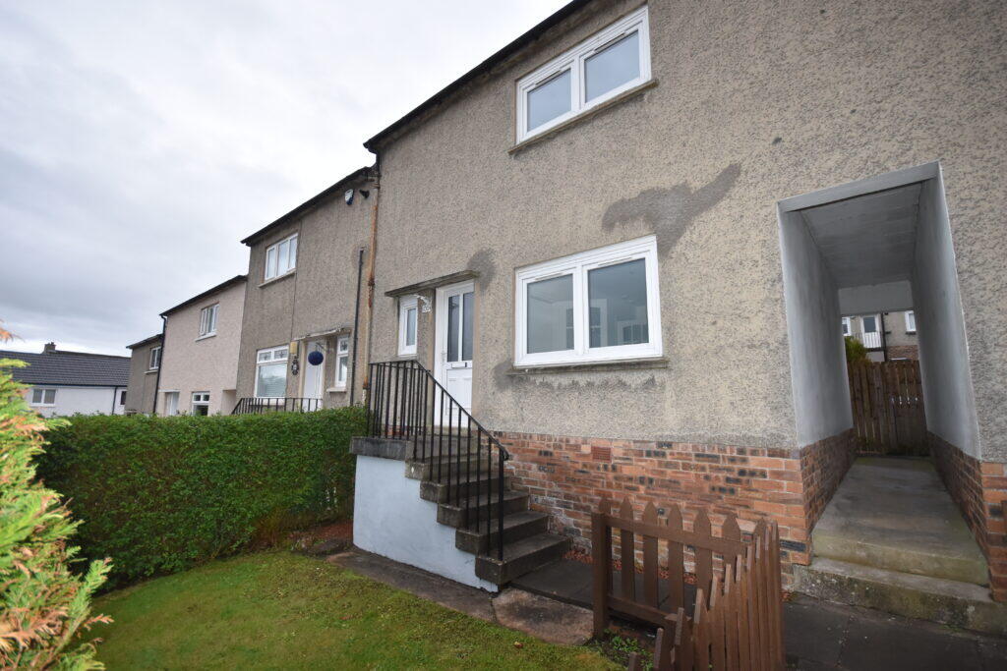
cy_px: 336
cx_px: 504
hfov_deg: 100.4
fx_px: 420
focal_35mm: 15
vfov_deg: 77.3
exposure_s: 1/125
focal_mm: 10
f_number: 5.6
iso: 640
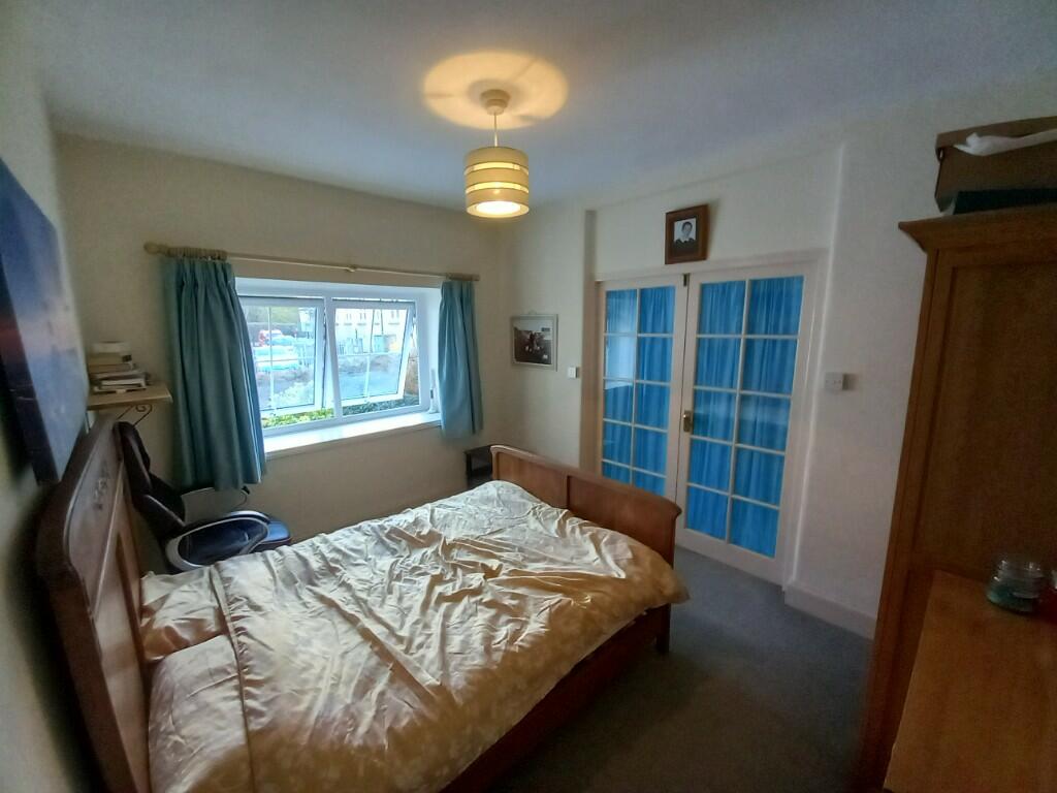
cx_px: 528
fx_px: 397
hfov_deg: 106.2
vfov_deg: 89.9
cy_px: 396
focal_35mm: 13
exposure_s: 1/25
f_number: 2.2
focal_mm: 1.13
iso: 250
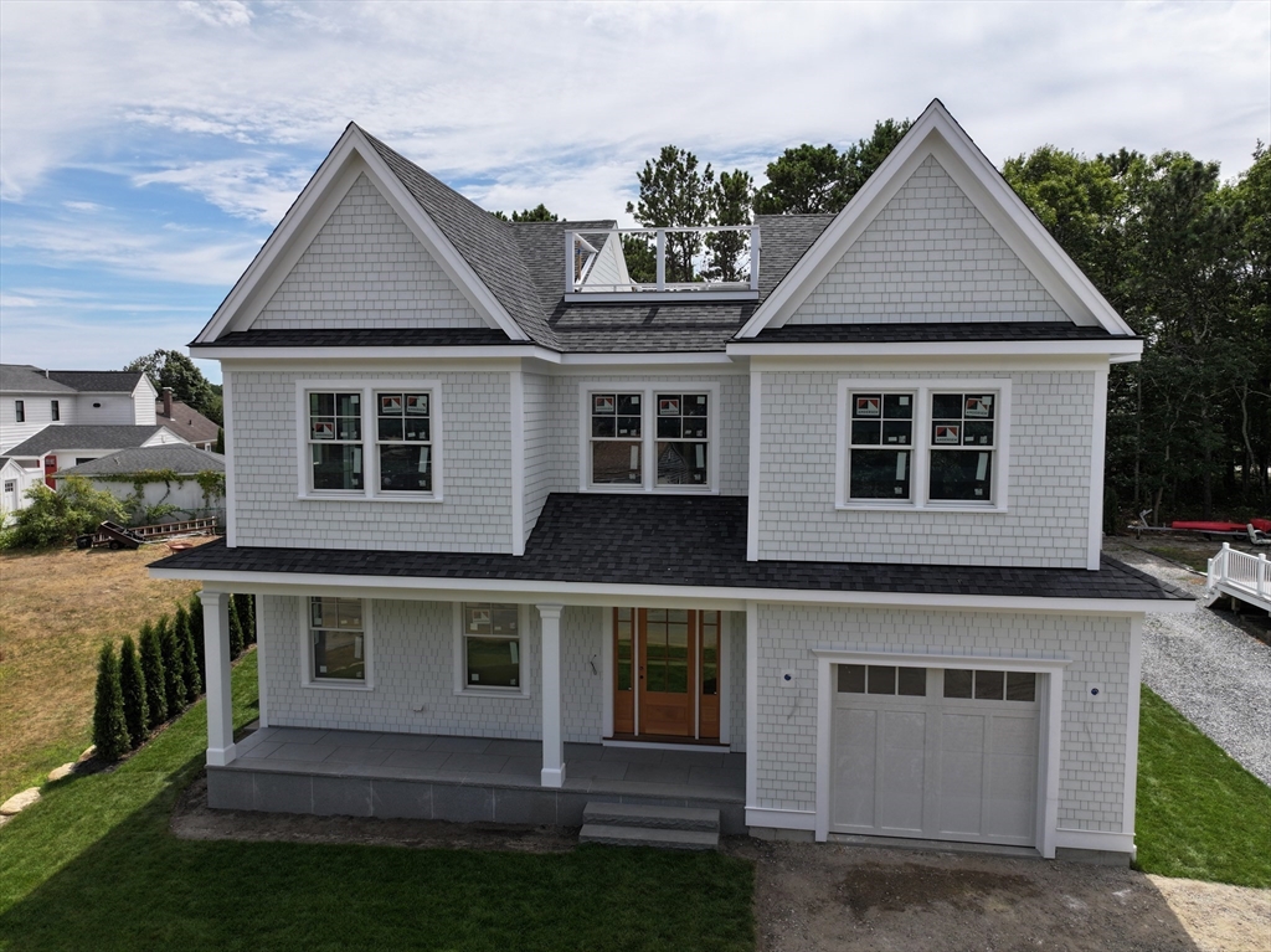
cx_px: 636
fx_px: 881
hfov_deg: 71.6
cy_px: 476
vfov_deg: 56.8
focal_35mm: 24
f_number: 2.8
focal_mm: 12.29
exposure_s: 1/60
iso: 210
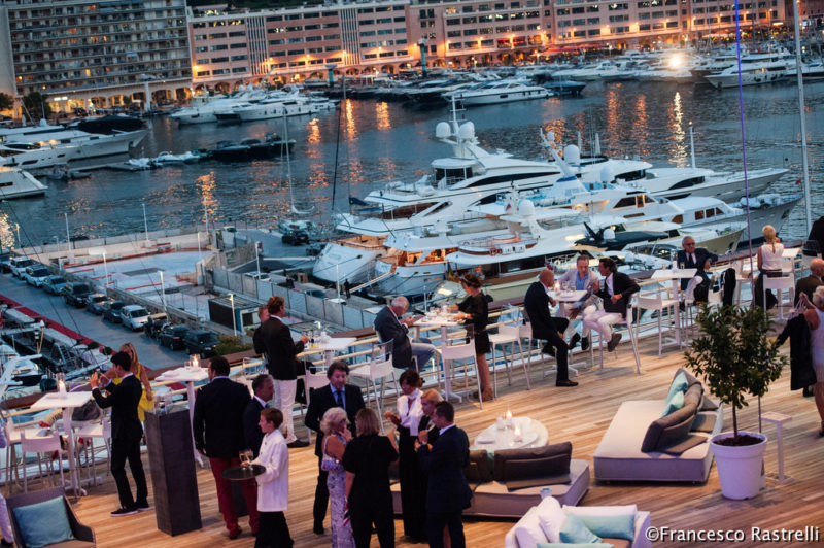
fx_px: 1601
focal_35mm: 70
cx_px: 412
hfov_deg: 28.9
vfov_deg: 19.4
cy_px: 274
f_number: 2.8
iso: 4000
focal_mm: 70
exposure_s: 1/125
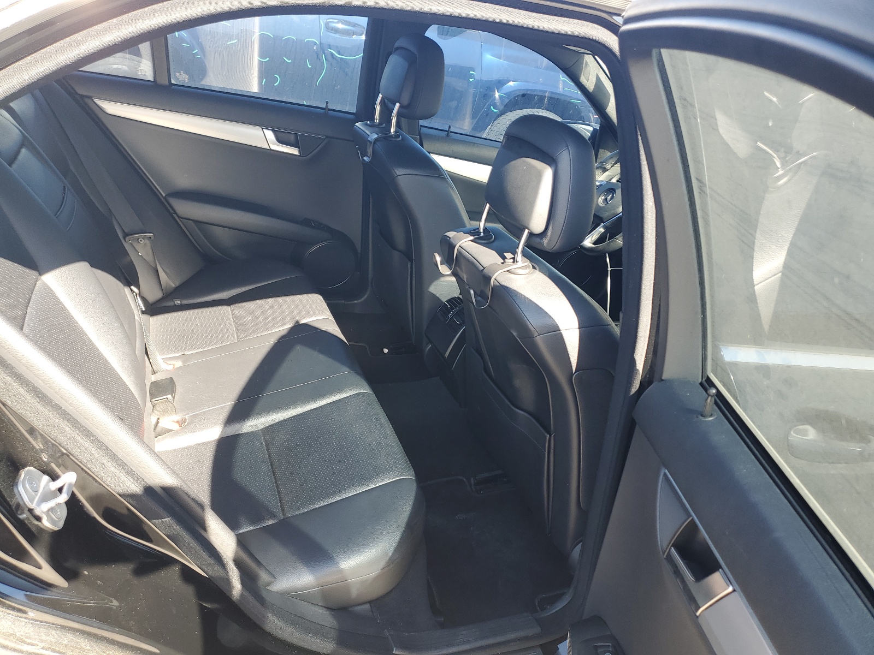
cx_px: 437
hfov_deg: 67.3
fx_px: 656
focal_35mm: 26
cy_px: 328
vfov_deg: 53.1
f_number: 1.5
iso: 50
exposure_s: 1/133
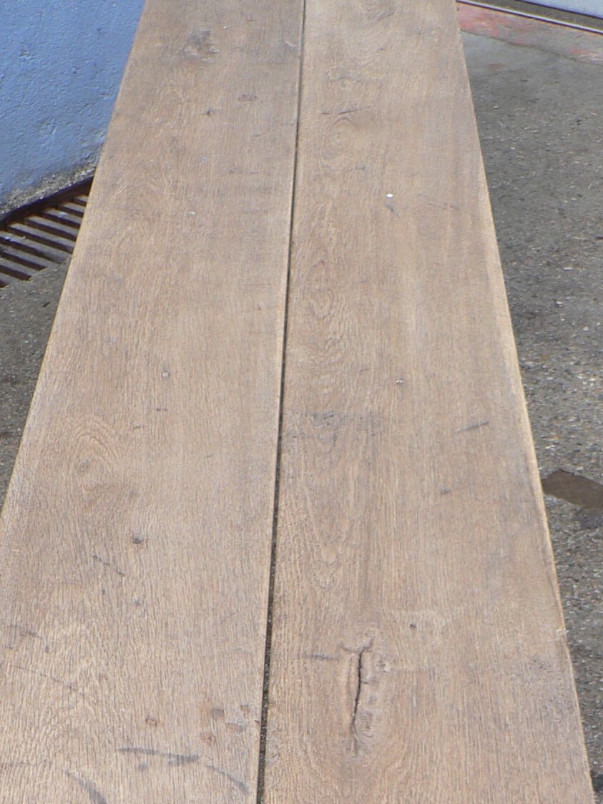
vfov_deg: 23.0
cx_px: 251
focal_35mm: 82
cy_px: 769
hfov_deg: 18.0
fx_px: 1905
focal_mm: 6
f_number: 2.8
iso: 80
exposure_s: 1/60
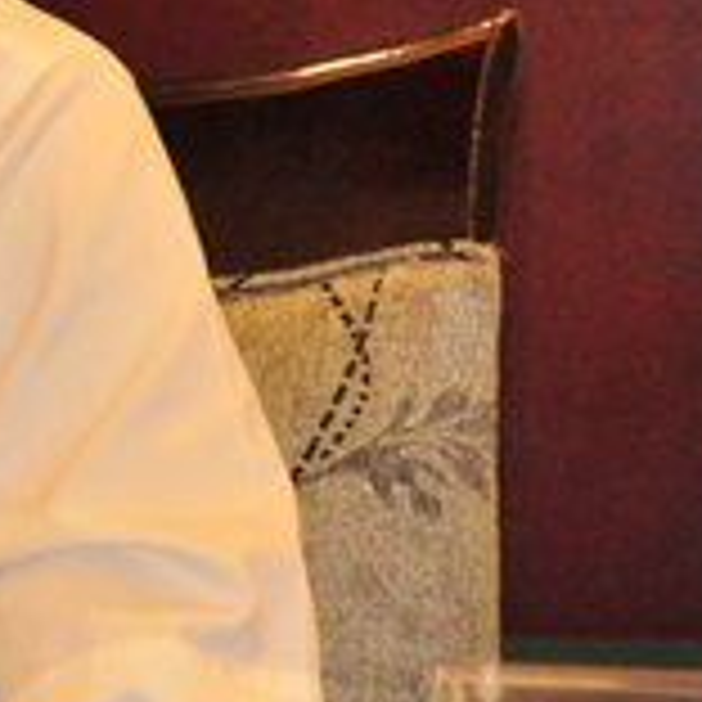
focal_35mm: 488
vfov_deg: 3.6
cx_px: -522
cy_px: -2
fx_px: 11200
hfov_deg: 3.6
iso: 2000
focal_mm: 75
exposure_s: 1/60
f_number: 5.3
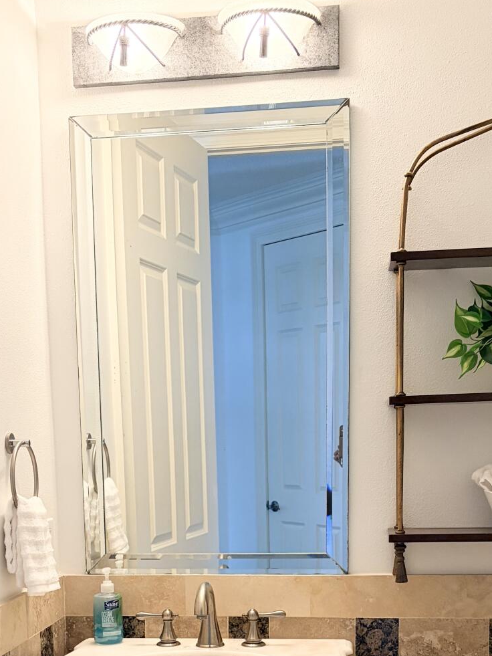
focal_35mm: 53
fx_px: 1004
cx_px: 209
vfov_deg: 34.6
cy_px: 563
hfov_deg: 27.5
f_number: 1.6
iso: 250
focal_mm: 5.96
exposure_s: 1/60
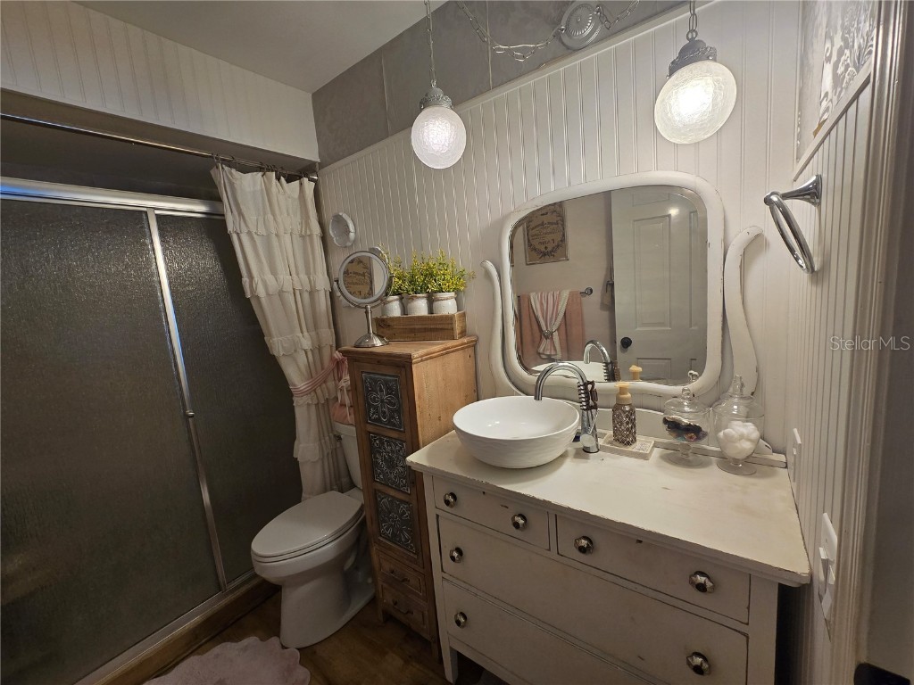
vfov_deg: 89.9
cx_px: 457
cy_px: 342
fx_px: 343
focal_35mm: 13
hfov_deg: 106.2
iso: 125
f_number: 2.2
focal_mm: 2.2
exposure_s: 1/60
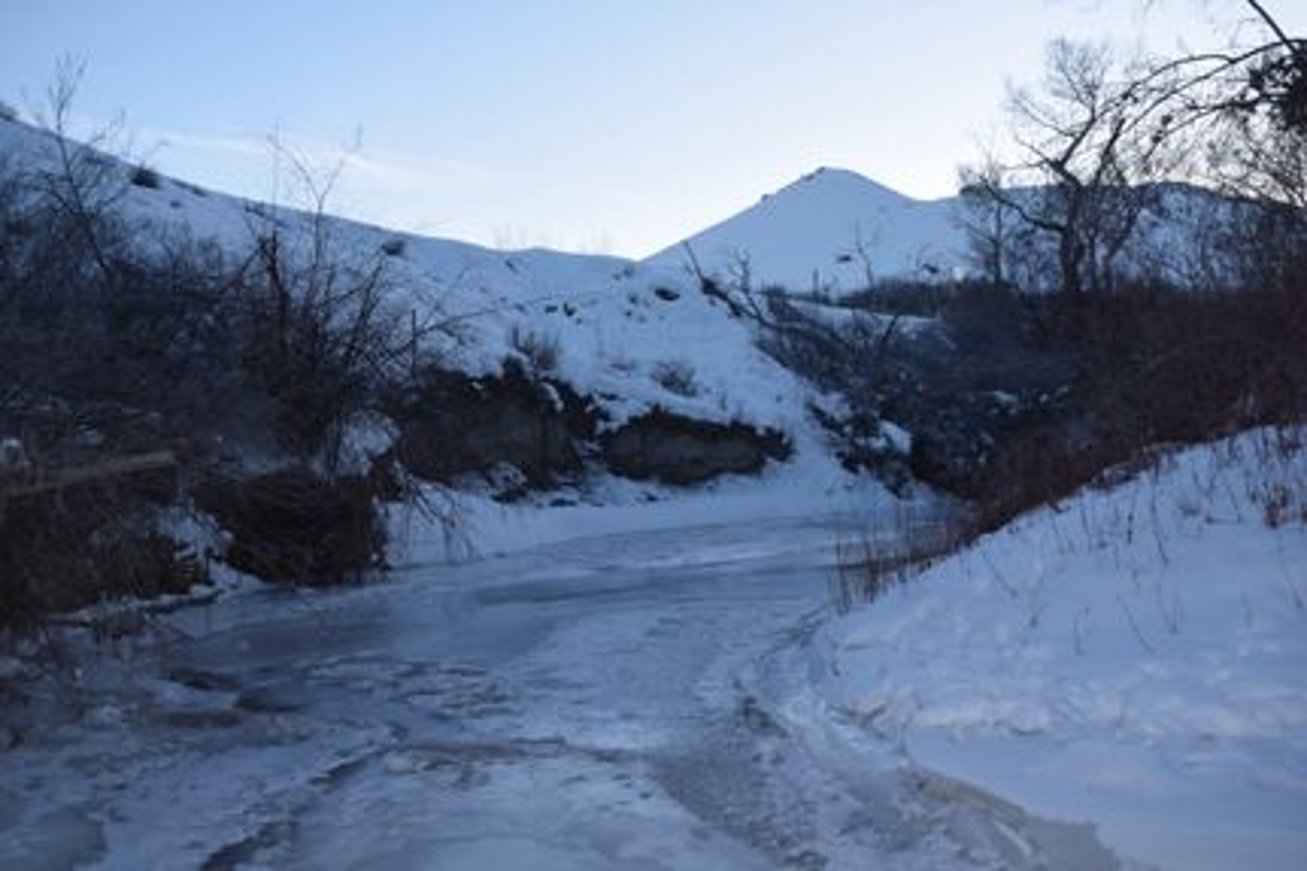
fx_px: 1198
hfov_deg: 57.2
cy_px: 436
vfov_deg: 39.9
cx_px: 654
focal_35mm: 33
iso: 100
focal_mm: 22
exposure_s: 1/200
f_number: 5
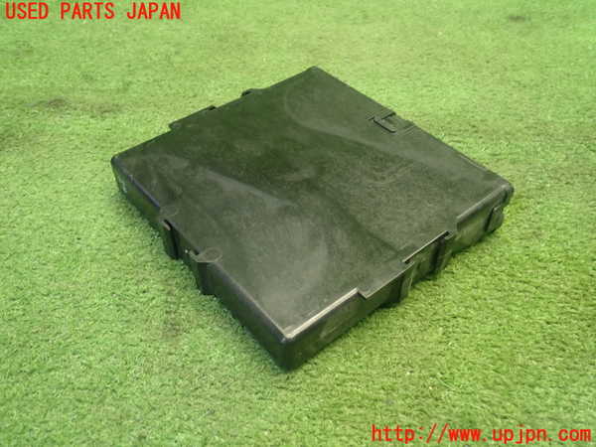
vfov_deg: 44.2
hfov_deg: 56.8
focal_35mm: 32
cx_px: 298
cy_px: 224
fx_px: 551
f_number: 2.4
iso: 320
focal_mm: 5.79
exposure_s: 1/30
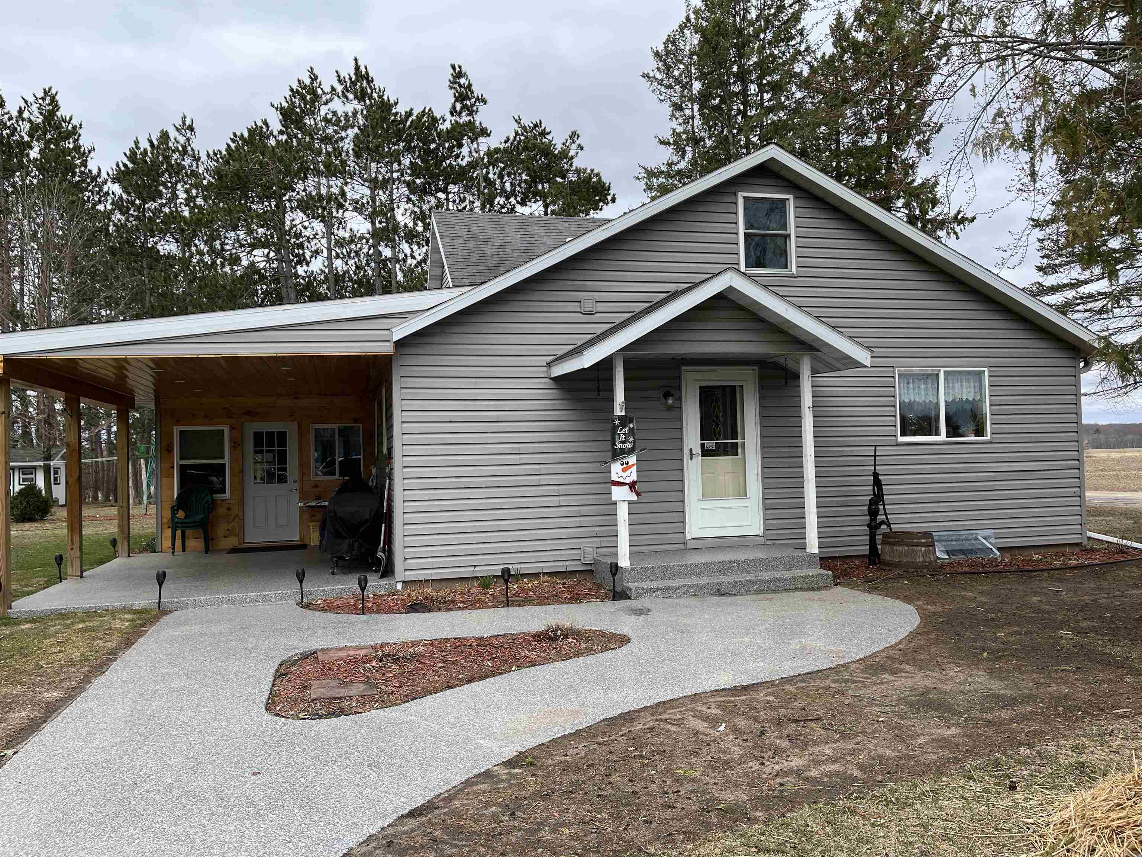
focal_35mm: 26
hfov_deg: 67.3
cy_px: 428
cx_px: 571
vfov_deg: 53.1
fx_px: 858
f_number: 1.6
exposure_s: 1/1721
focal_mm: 5.1
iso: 50
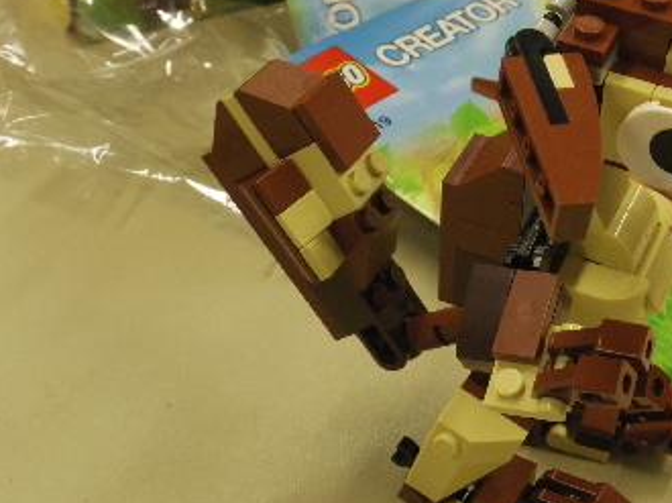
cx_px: 574
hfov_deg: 26.7
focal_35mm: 71
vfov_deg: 20.7
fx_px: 1377
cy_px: 204
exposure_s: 1/60
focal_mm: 7
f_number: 4.5
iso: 640
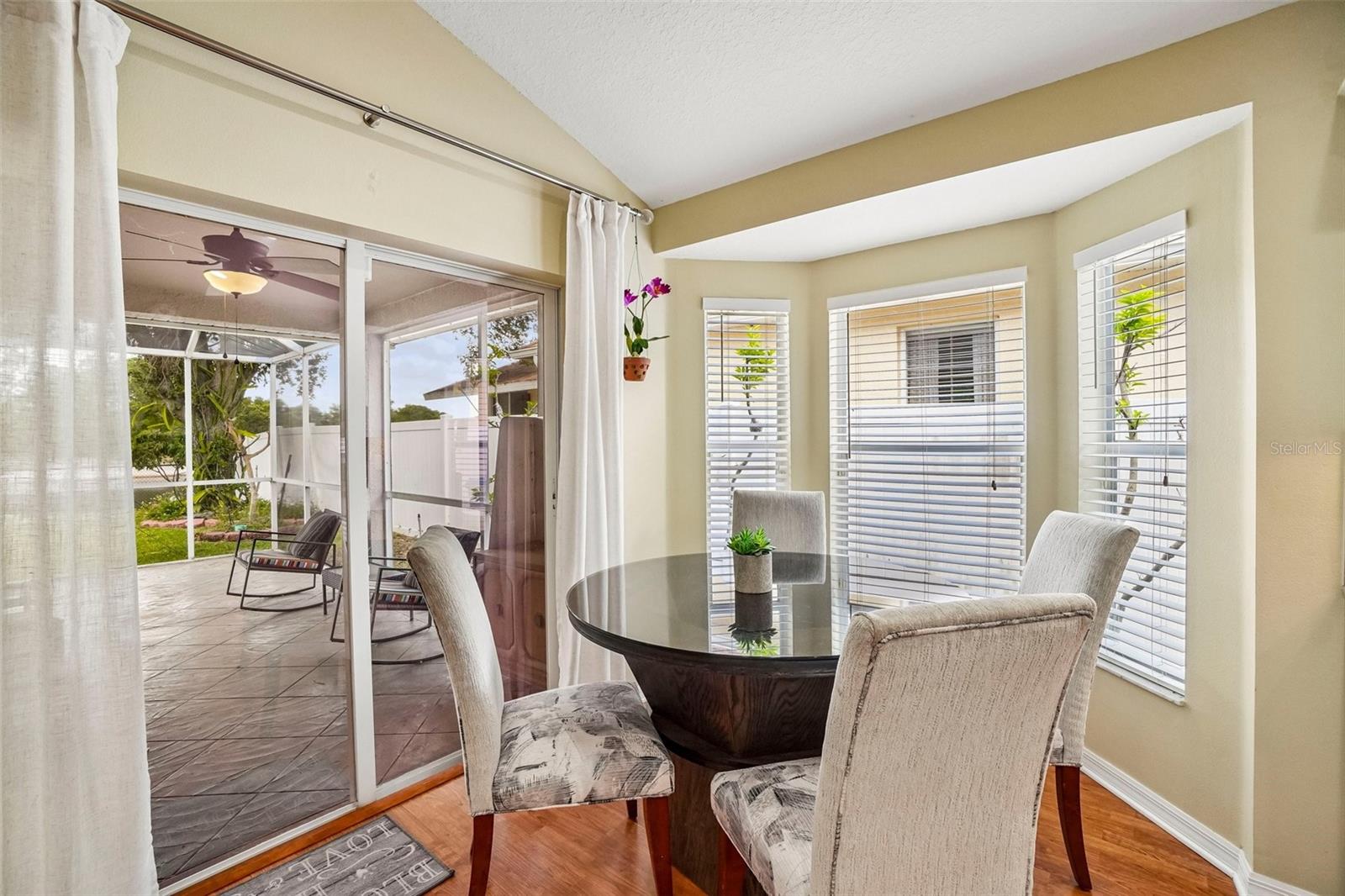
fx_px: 560
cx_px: 672
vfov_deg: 77.3
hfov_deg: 100.4
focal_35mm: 15
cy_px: 448
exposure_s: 1/30
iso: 200
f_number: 8
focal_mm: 10
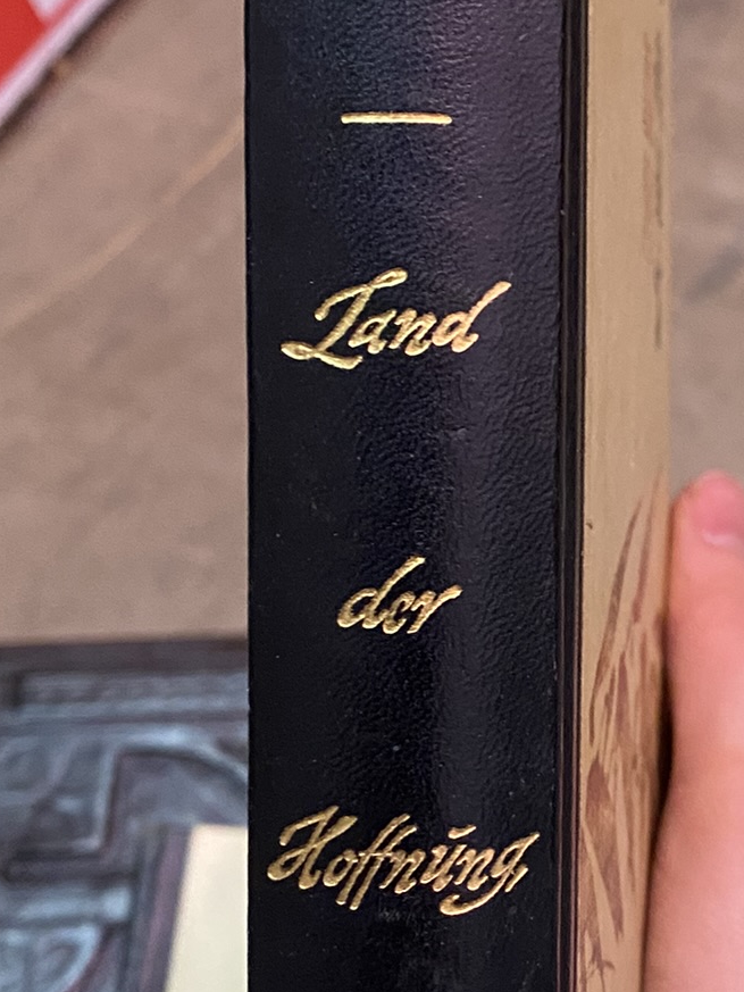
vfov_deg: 31.6
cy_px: 598
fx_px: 1748
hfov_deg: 23.5
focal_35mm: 61
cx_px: 644
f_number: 1.8
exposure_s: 1/33
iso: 500
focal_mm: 4.25
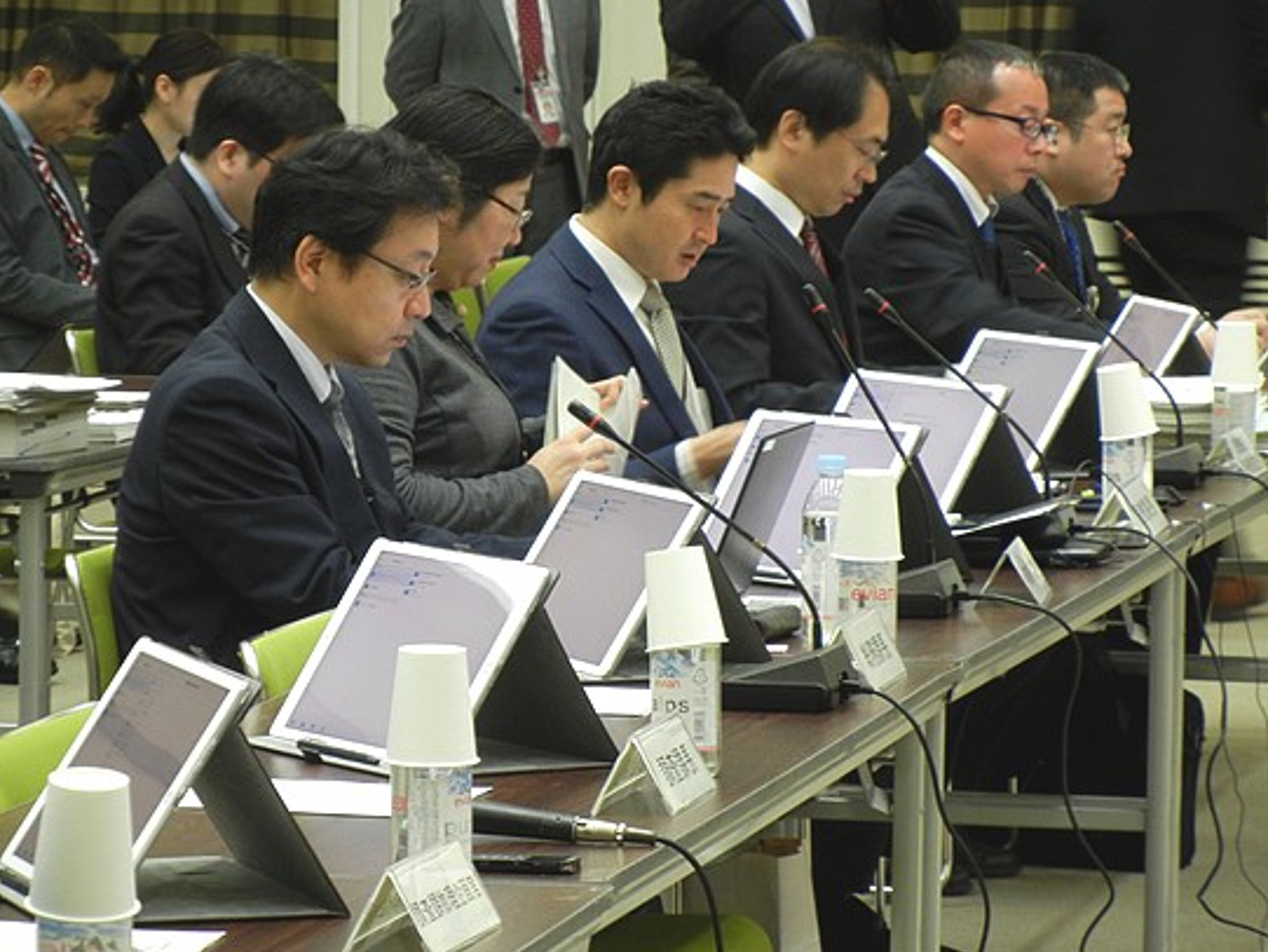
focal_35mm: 180
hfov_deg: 11.0
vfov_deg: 8.3
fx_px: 6595
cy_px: 469
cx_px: 633
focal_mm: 31.4
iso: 400
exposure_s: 1/8.5
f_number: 4.6
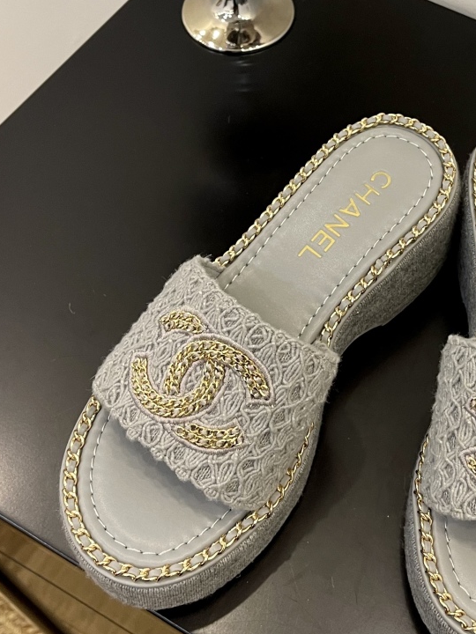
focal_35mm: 52
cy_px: 210
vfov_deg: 36.4
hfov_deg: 27.5
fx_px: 953
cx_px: 378
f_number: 1.6
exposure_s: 1/60
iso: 160
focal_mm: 5.1
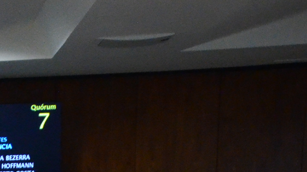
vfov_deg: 7.9
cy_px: 464
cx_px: -357
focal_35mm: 137
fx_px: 1115
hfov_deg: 13.0
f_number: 5.6
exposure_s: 1/100
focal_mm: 18
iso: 3200
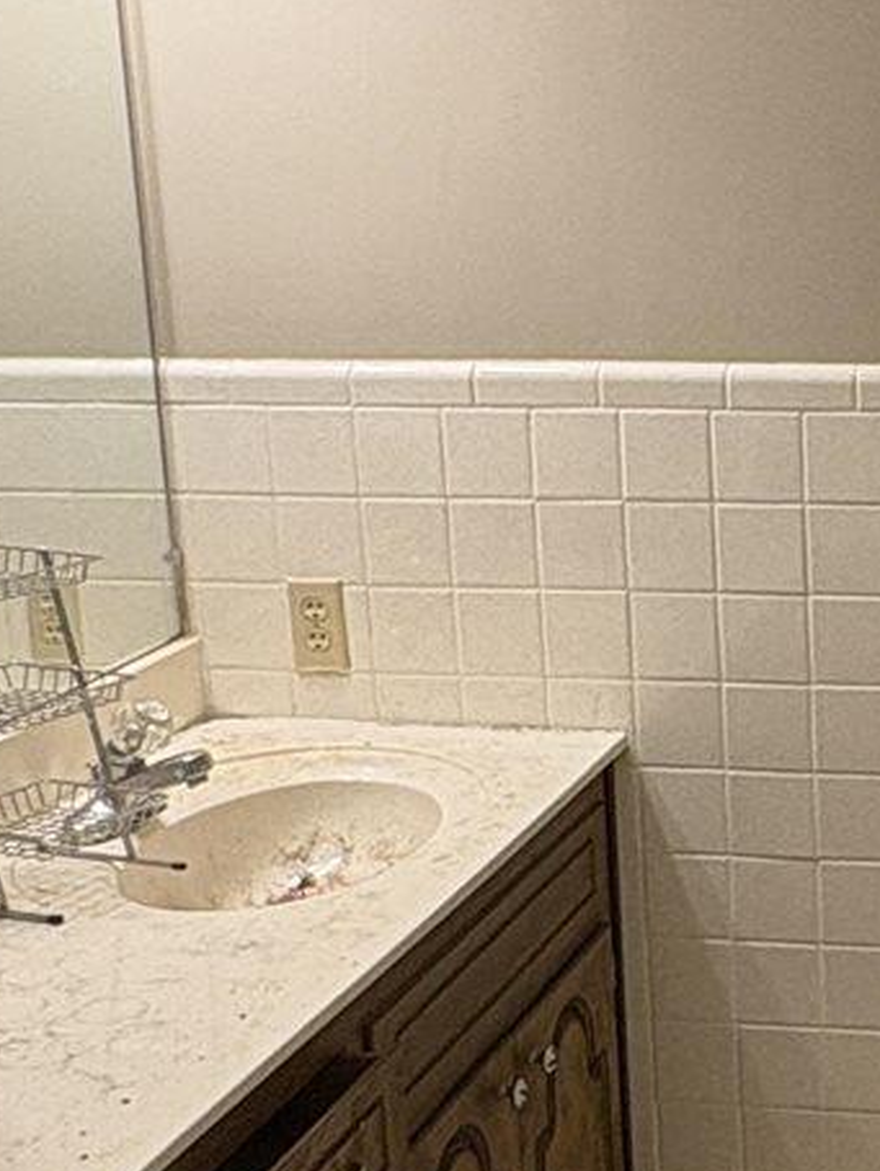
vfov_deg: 27.4
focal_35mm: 71
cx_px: 994
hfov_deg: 19.7
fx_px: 2404
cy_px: 629
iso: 160
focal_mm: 2.22
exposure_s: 1/60
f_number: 2.2
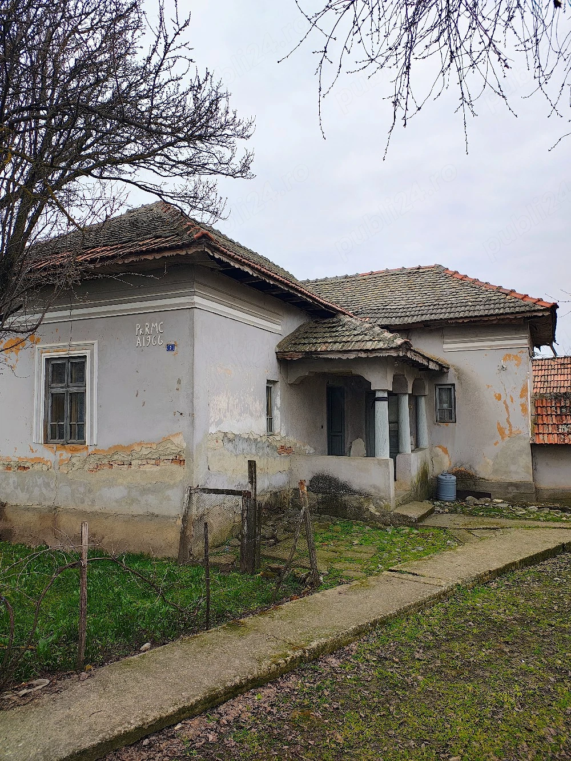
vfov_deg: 69.4
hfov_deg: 54.9
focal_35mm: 25
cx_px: 286
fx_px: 550
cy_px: 380
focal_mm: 5.89
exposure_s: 1/435
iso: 100
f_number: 1.4
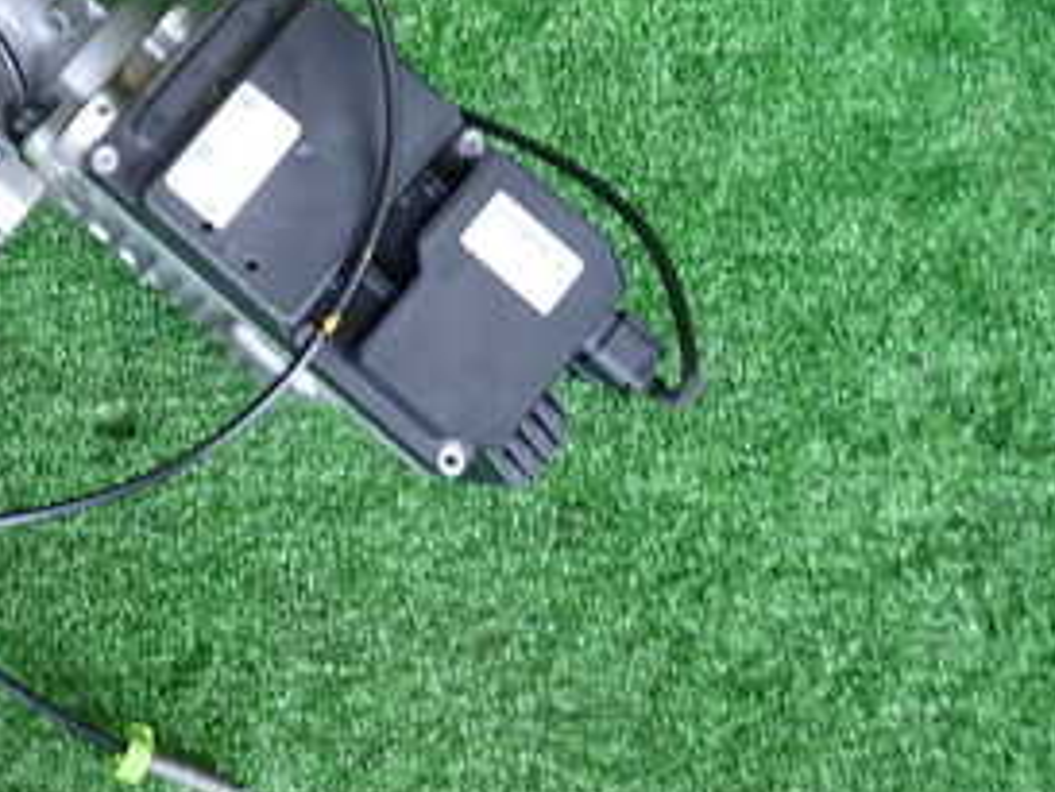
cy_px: 232
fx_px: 1677
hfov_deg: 32.3
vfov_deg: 26.3
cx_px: 12
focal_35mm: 55
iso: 200
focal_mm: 4.5
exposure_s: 1/50
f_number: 2
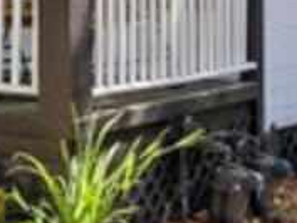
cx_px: 5
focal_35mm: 146
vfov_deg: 10.0
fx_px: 1254
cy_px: -39
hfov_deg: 13.3
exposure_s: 1/50
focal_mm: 21
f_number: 6.3
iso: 100
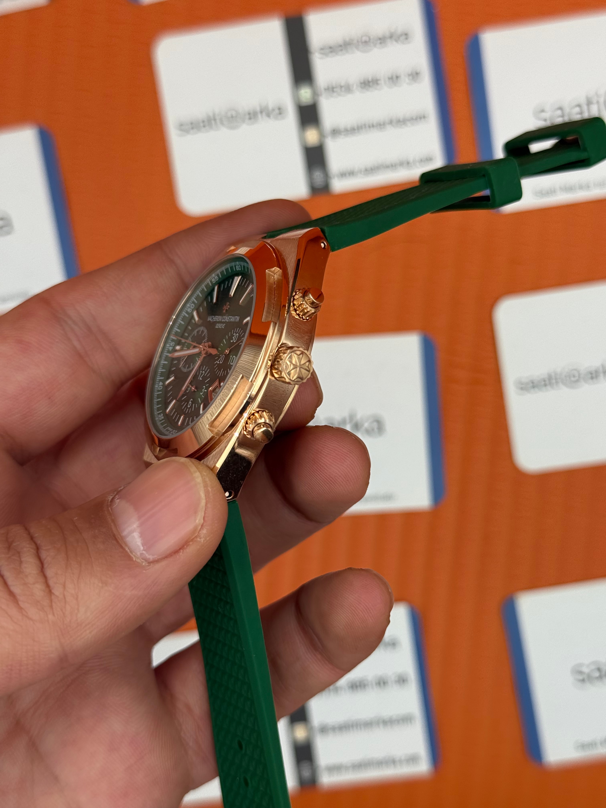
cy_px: 404
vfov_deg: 39.7
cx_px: 303
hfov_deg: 30.3
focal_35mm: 48
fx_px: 1120
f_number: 1.78
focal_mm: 6.76
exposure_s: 1/769
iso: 64
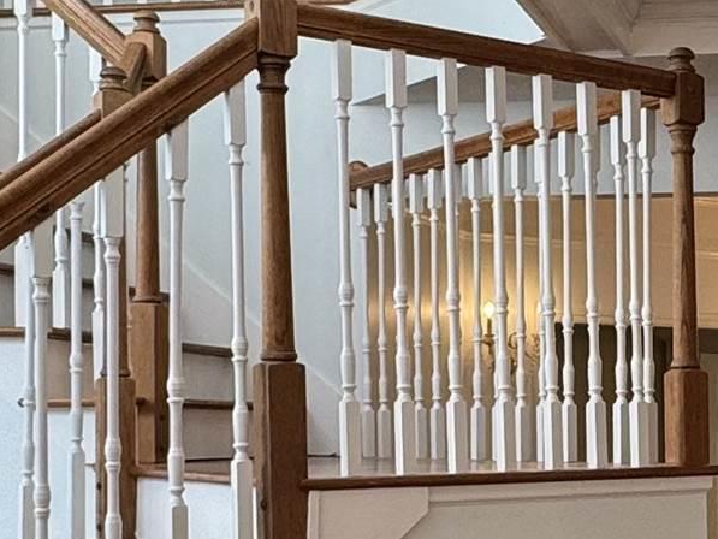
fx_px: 1494
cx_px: 748
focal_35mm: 72
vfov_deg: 20.3
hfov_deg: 25.4
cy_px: 403
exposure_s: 1/120
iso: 125
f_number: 2.2
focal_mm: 2.22
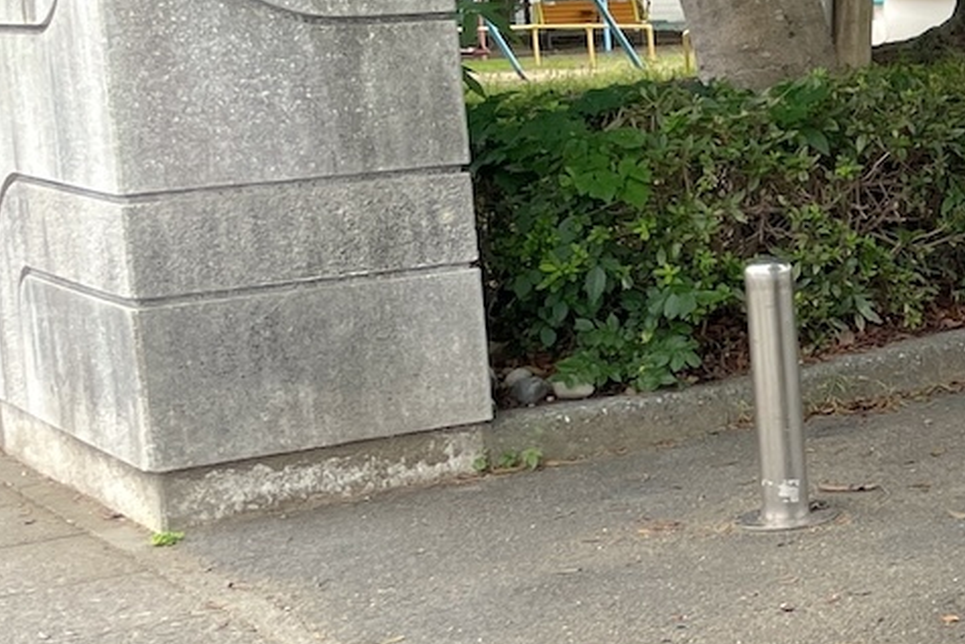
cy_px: 268
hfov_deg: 19.6
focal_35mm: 91
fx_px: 2440
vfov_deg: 15.0
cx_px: 1420
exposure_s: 1/1052
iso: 32
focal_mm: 4.2
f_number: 1.6
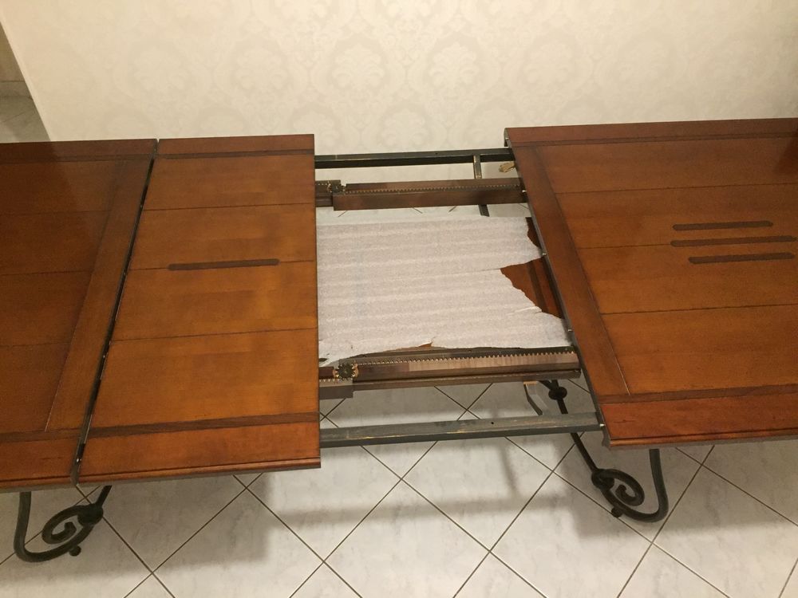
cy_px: 299
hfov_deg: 61.7
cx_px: 399
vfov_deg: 48.2
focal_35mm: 29
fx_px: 669
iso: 400
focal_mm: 4.15
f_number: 2.2
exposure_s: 1/17
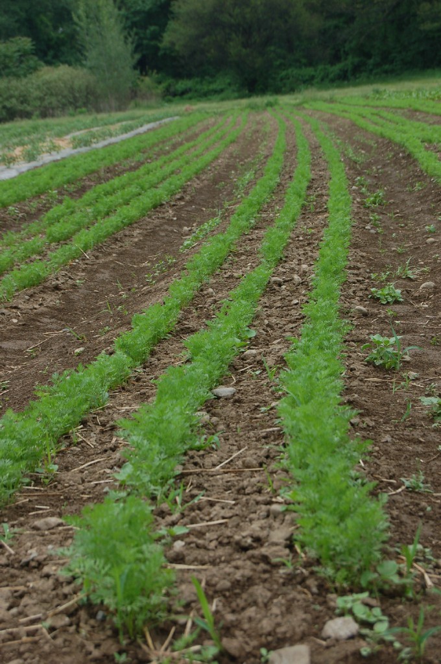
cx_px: 220
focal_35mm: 82
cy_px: 332
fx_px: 1520
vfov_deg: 24.6
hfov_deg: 16.5
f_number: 8
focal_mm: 55
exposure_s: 1/250
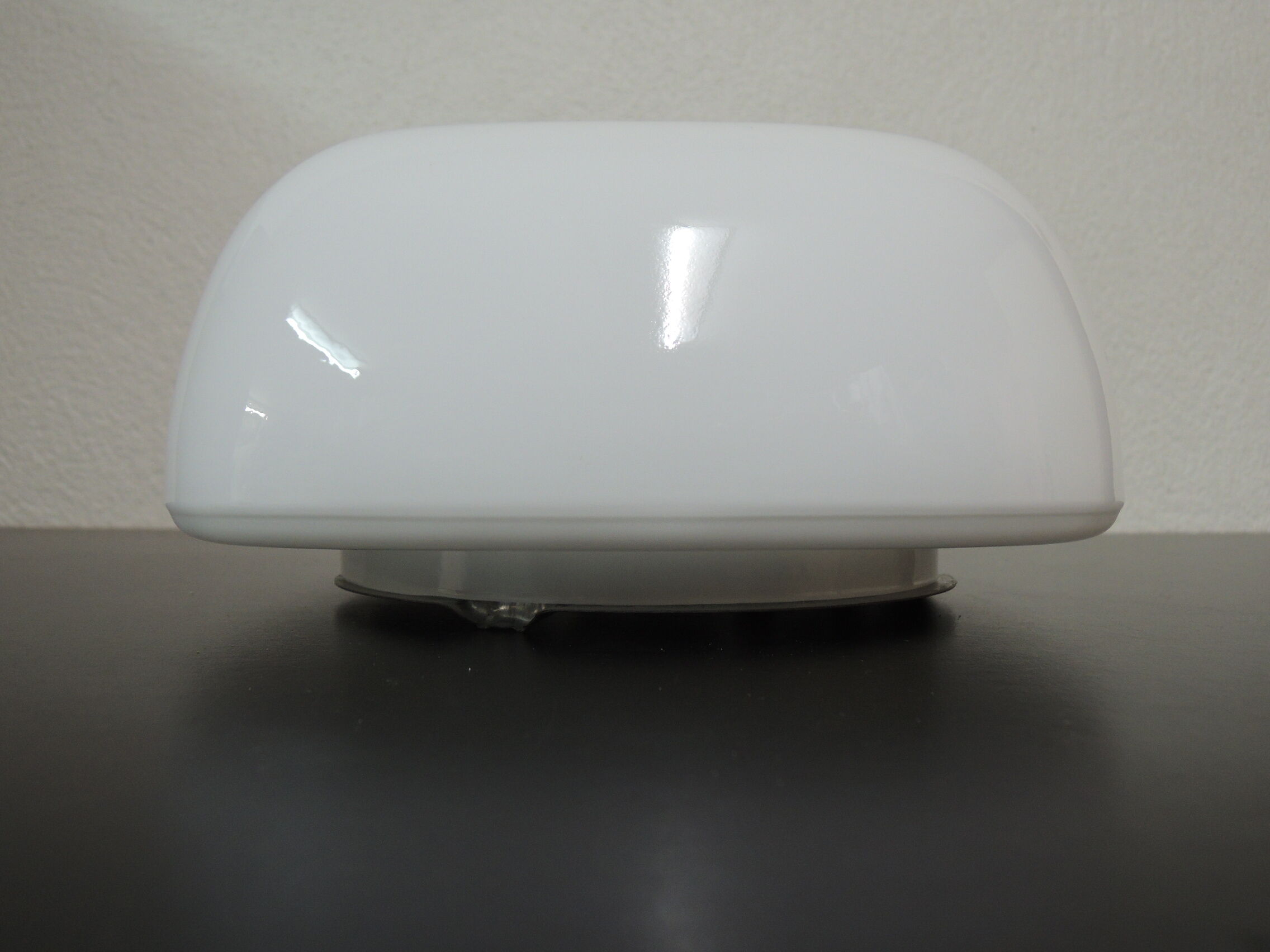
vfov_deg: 49.7
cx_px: 635
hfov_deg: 63.4
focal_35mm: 28
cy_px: 476
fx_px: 1027
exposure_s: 1/30
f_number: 2.8
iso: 220
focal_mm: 5
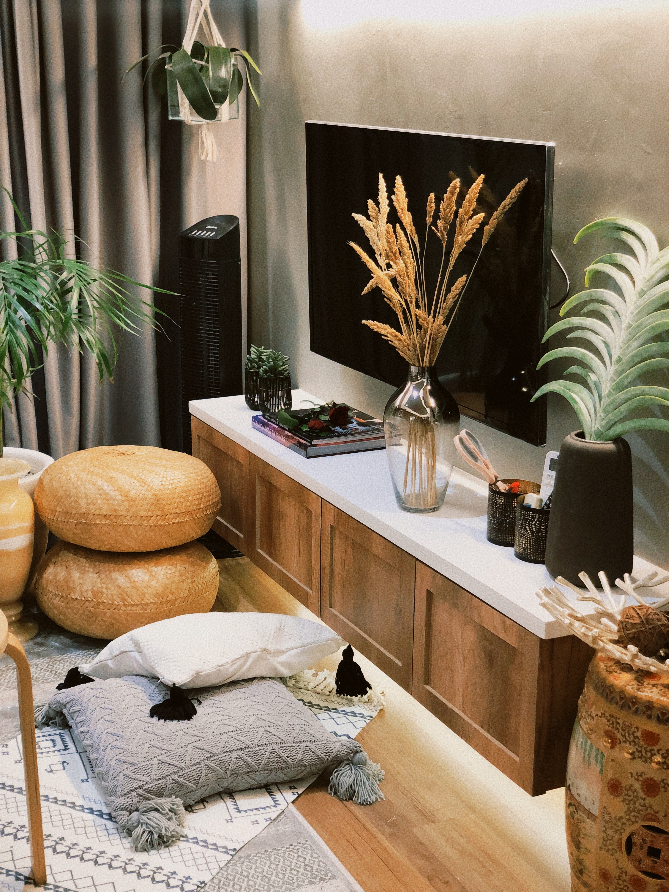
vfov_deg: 36.8
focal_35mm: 52
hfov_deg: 28.0
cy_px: 446
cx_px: 334
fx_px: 1340
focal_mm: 6
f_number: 2.4
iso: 100
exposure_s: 1/30
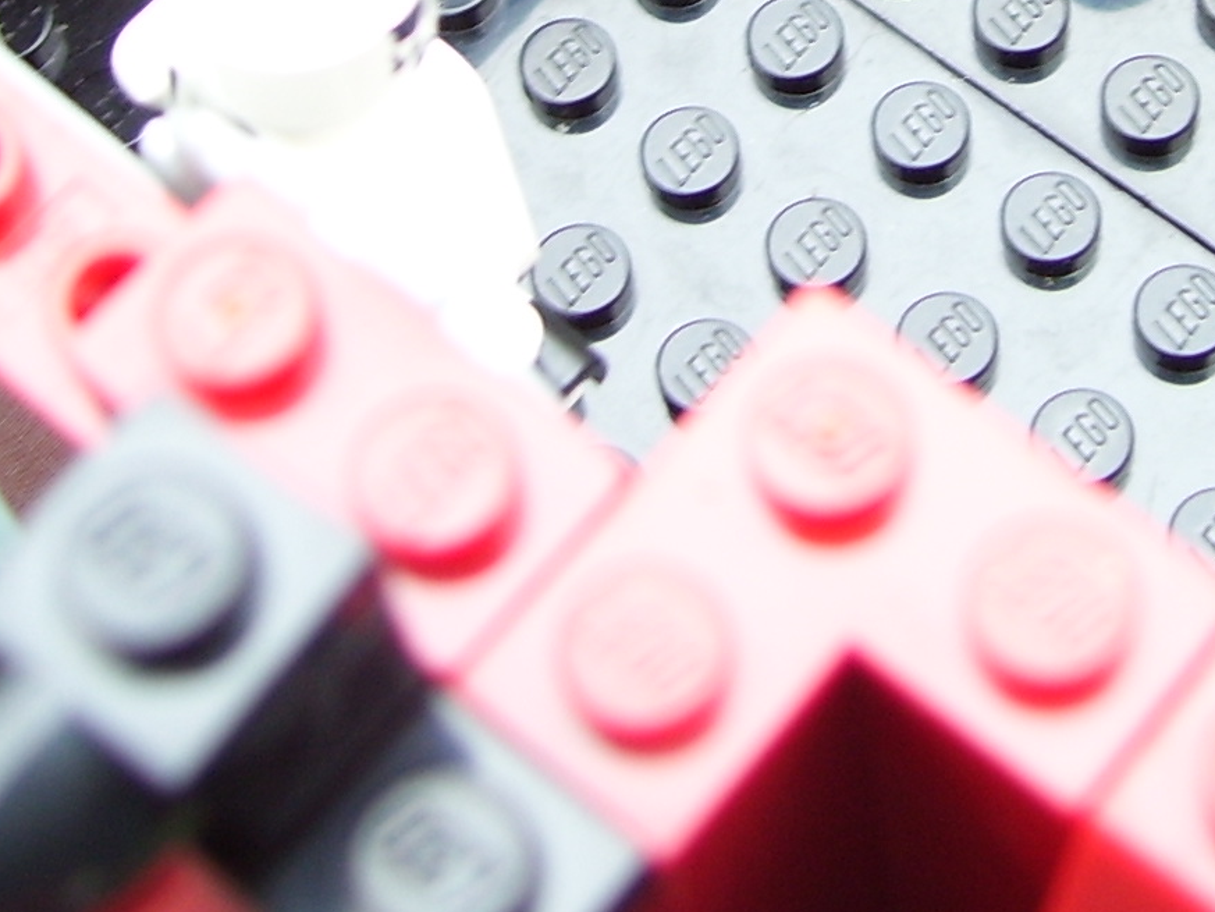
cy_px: -283
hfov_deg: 20.5
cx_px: 923
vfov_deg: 14.9
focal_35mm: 95
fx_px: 3335
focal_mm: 6
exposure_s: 1/45
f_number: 2.7
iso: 80
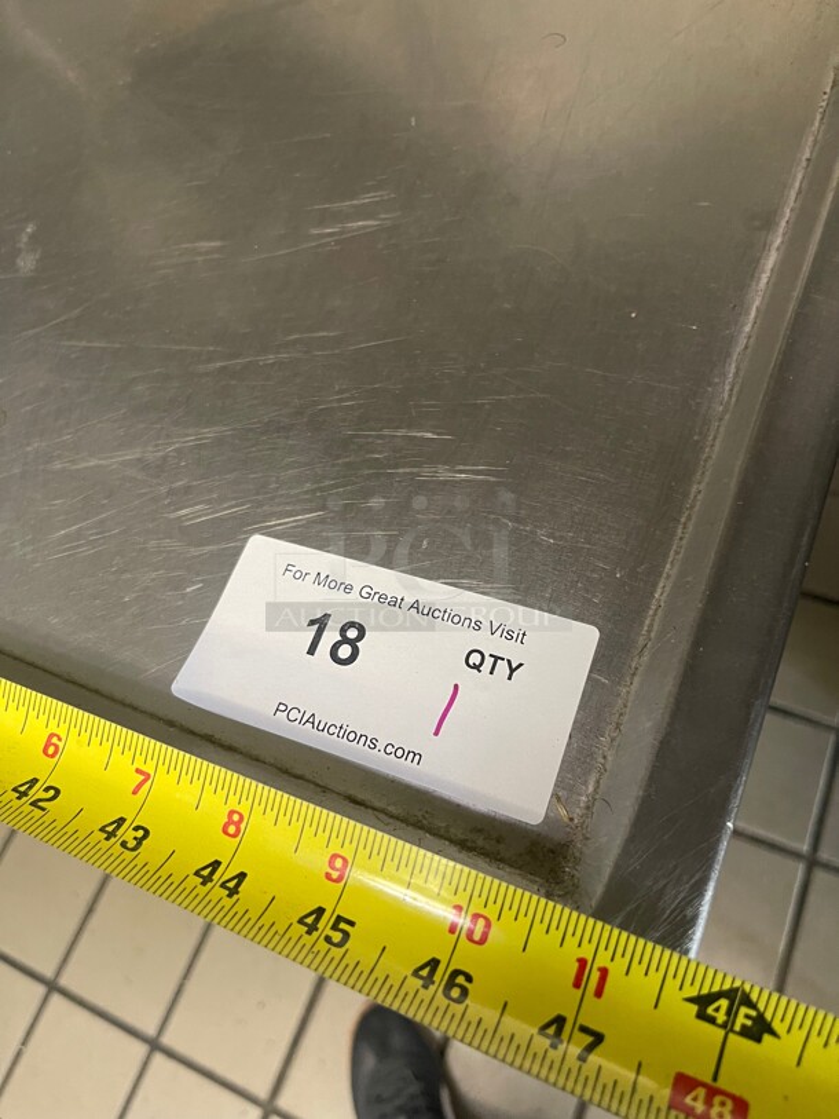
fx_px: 840
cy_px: 560
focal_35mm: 26
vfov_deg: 67.3
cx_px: 420
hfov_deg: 53.1
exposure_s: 1/60
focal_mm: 5.1
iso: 400
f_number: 1.6
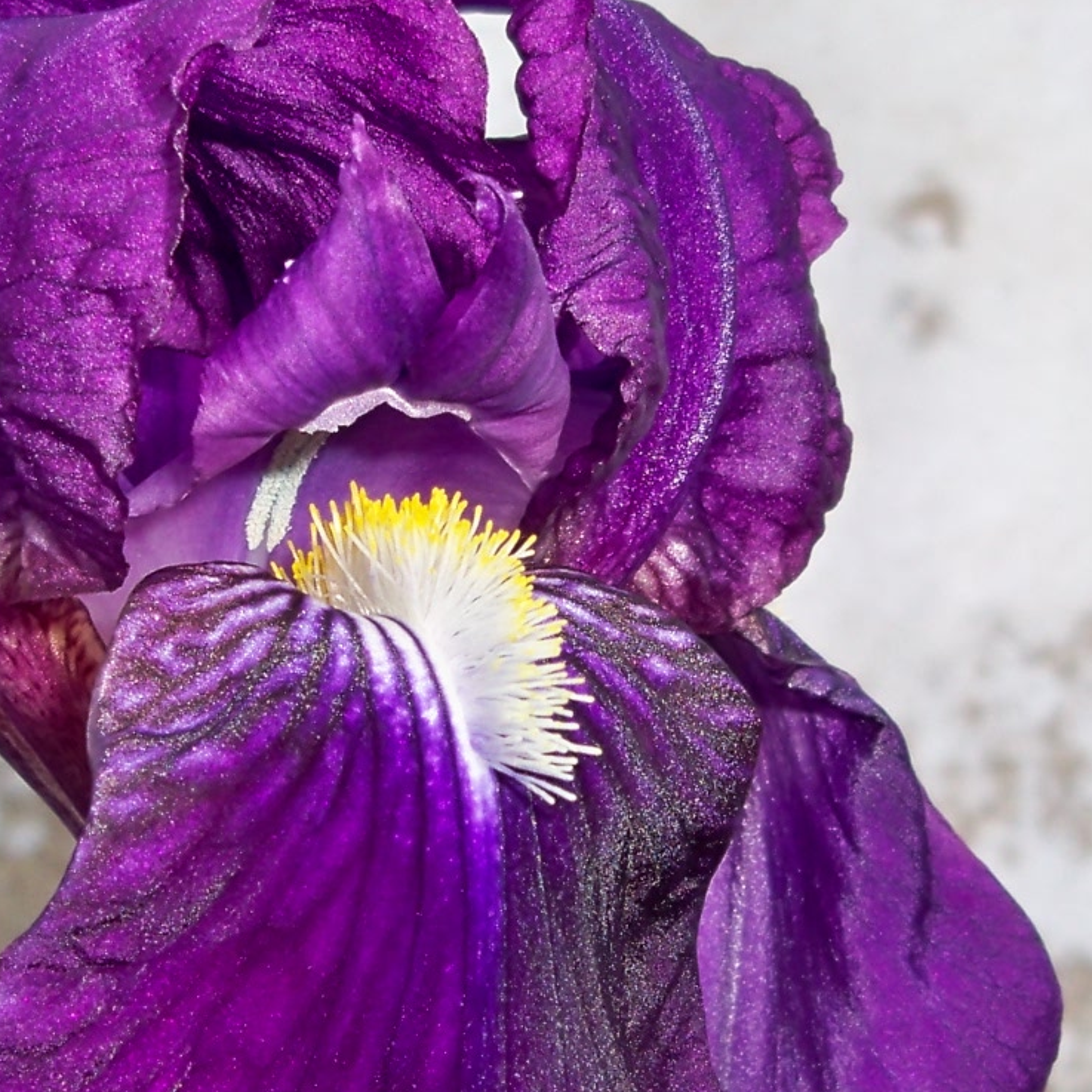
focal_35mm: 119
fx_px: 4247
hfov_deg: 14.6
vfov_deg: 14.6
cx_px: 473
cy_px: 785
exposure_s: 1/40
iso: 80
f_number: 3.5
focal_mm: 6.2
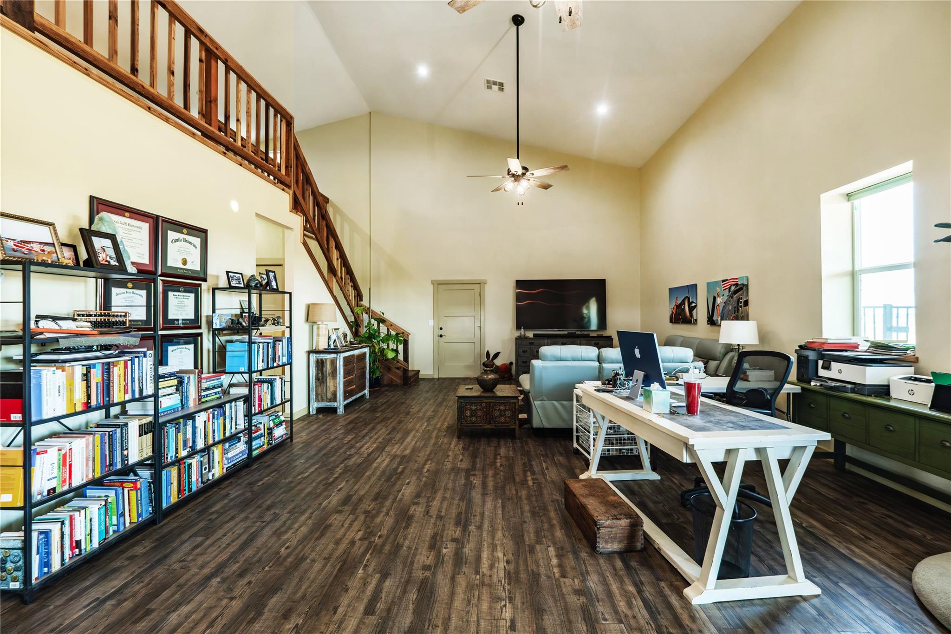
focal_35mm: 15
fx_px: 396
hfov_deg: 100.4
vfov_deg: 77.3
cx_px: 476
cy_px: 317
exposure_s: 1/50
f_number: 4
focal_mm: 10
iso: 500
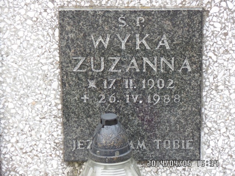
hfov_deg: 11.4
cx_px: 118
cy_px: 88
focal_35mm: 173
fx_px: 1174
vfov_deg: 8.6
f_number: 4.5
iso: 240
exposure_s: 1/60
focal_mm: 30.8
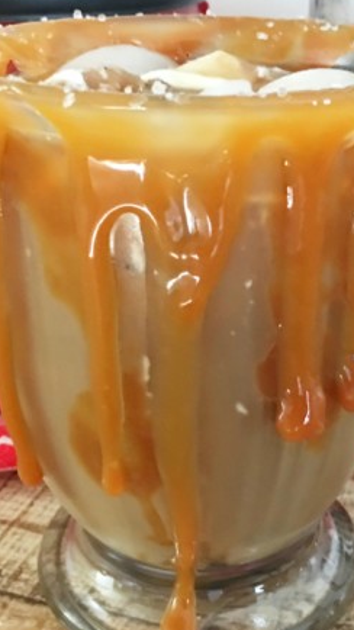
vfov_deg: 40.6
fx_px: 851
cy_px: 313
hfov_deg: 23.3
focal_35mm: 51
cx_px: 250
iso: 80
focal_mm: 4.15
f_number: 2.2
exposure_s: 1/4
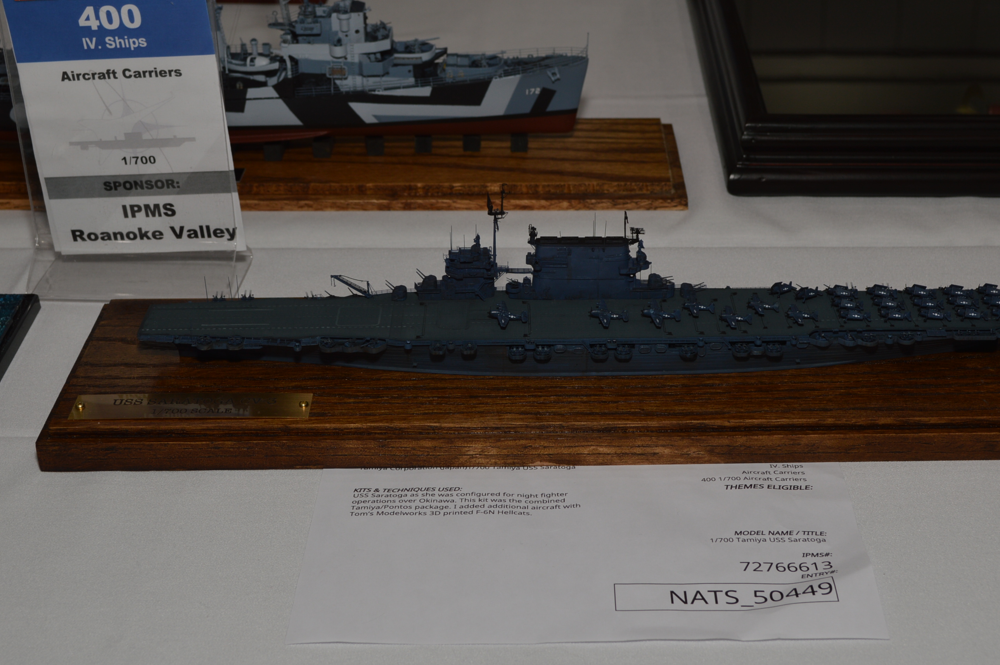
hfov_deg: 35.6
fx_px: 1554
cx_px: 552
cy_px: 343
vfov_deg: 24.1
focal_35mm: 56
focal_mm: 32
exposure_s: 1/60
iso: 100
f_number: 8
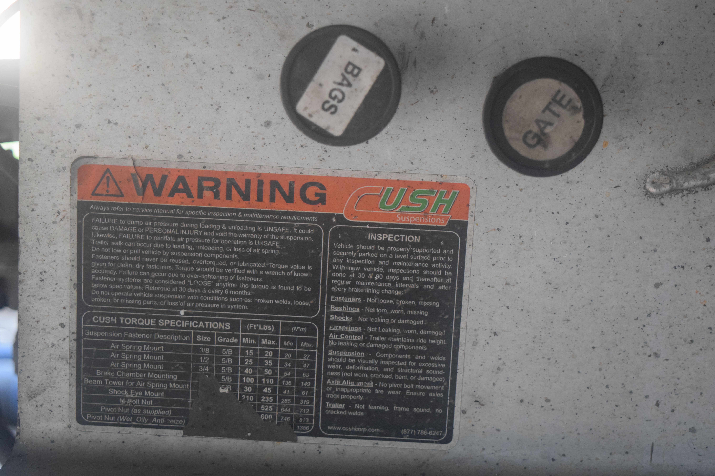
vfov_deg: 21.6
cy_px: 238
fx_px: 1251
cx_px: 358
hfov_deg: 31.9
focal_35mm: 63
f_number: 5
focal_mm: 42
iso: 3200
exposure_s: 1/500
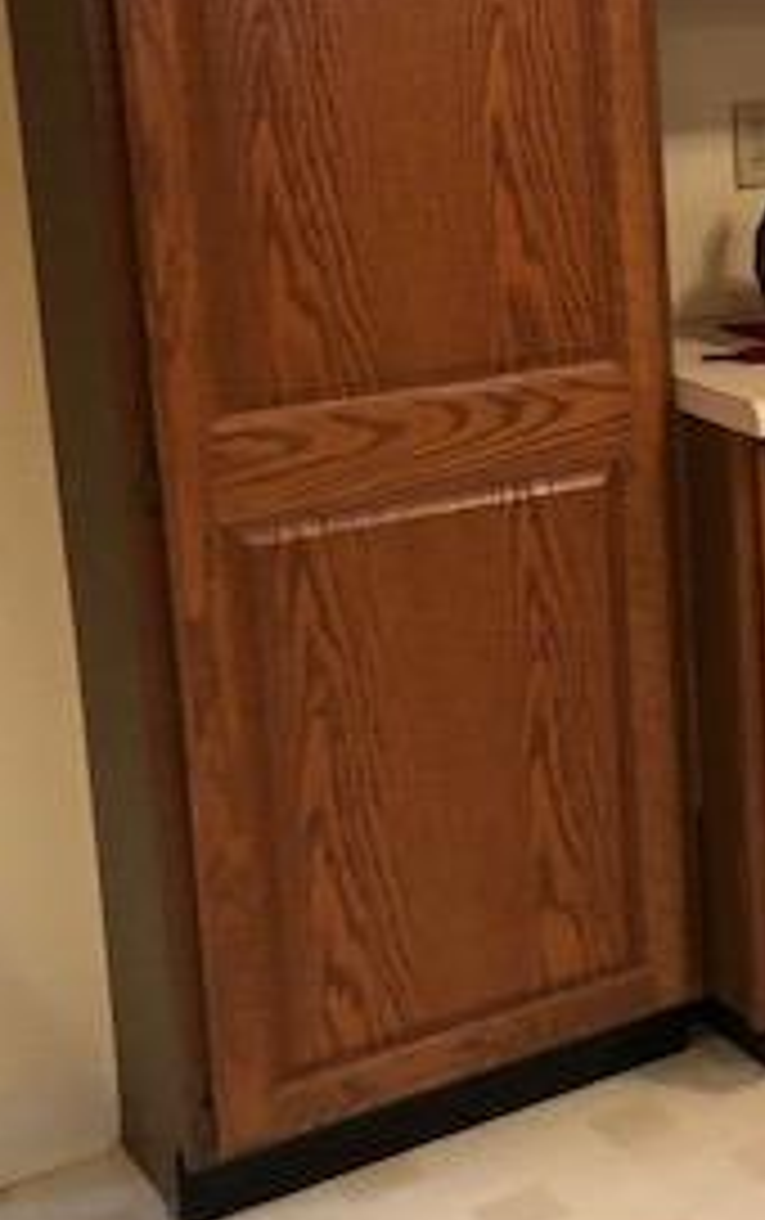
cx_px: 1350
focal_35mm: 70
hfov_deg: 16.0
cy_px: 338
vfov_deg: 29.0
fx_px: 2329
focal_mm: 3.99
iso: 100
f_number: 1.8
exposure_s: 1/15
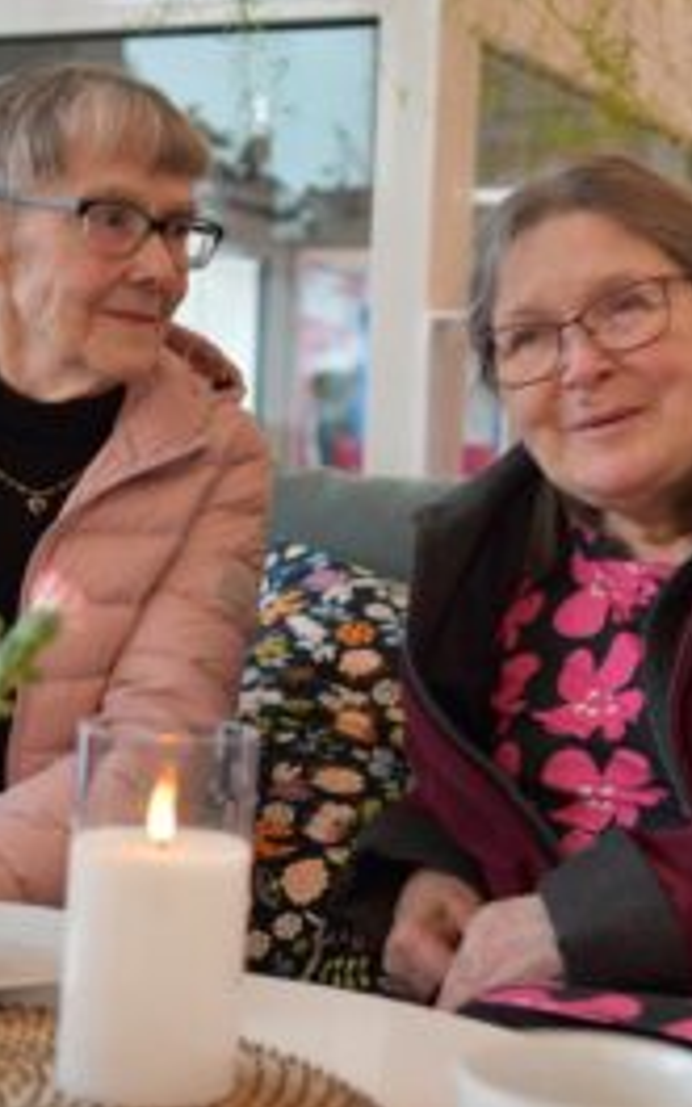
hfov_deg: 18.3
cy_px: 556
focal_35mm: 71
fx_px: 2142
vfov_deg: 29.0
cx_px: 356
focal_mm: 31
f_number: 2.8
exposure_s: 1/30
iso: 640
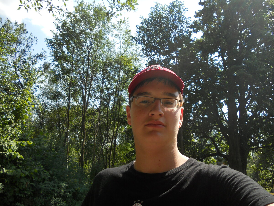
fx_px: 214
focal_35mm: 27
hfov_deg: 65.3
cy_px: 103
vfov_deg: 51.4
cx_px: 137
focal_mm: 4.9
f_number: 3.2
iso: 80
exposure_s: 1/500
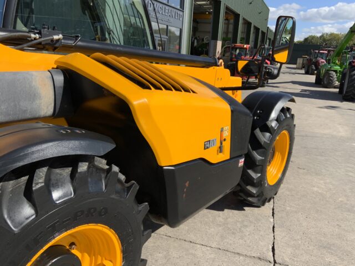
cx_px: 178
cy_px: 133
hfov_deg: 61.7
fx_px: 297
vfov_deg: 48.2
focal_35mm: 29
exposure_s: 1/1675
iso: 16
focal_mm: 3
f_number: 1.8
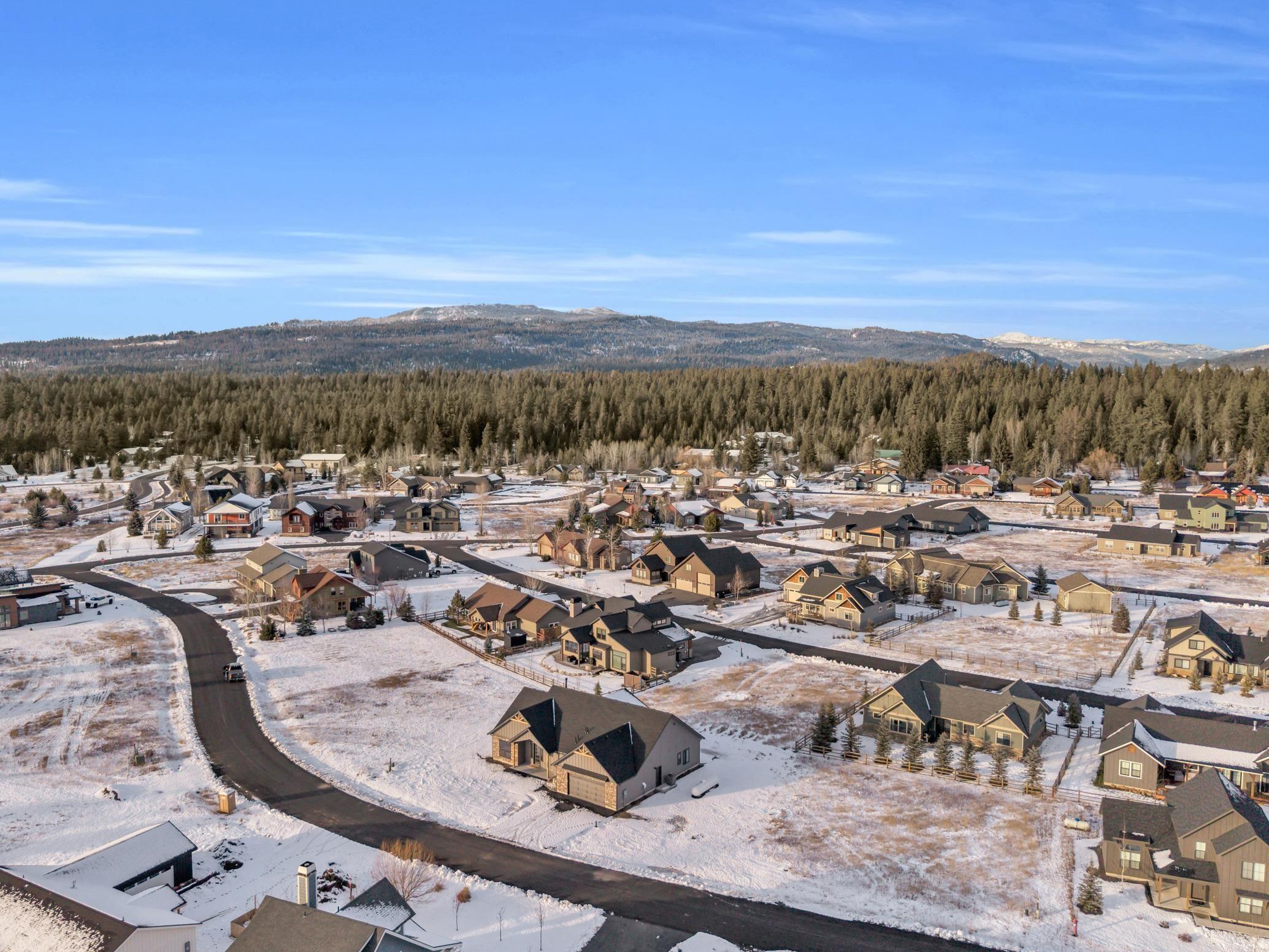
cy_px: 469
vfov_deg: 48.2
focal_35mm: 29
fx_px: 1063
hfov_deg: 61.5
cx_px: 570
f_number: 1.8
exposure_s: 1/3000
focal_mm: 8.67
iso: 200
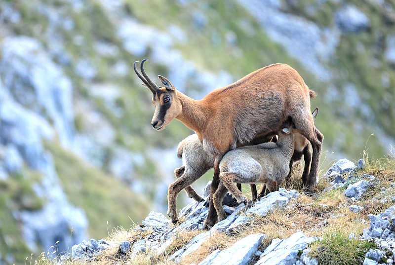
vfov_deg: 2.8
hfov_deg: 4.1
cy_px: 132
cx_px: 198
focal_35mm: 500
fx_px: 5497
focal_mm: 500
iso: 800
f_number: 8
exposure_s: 1/250
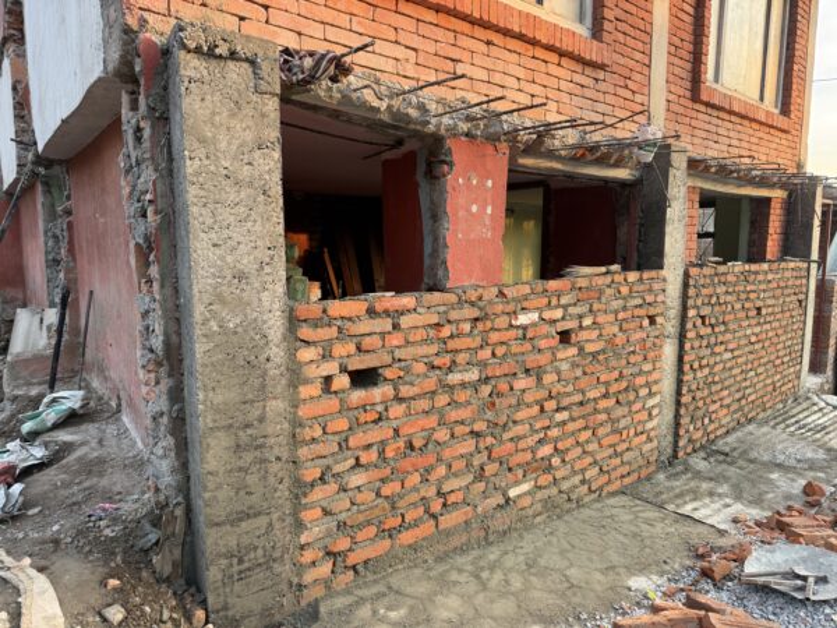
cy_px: 314
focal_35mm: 24
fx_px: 580
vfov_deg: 56.8
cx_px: 418
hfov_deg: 71.6
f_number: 1.78
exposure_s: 1/121
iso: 64
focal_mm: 6.76
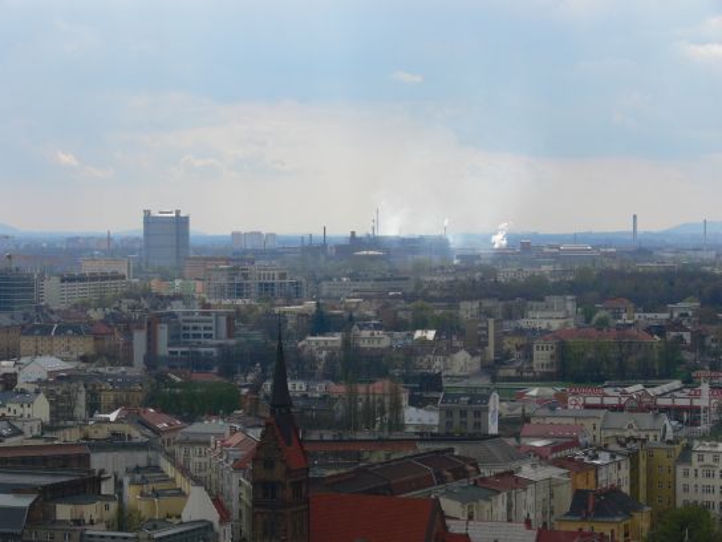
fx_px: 2461
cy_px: 271
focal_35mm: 118
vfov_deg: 12.6
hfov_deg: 16.7
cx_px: 361
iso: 100
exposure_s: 1/400
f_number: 7.1
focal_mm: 24.9
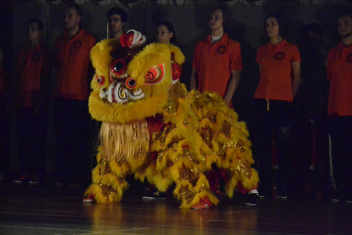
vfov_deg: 8.7
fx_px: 1540
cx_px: 176
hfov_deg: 13.0
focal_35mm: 158
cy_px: 118
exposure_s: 1/250
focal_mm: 105
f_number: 5.6
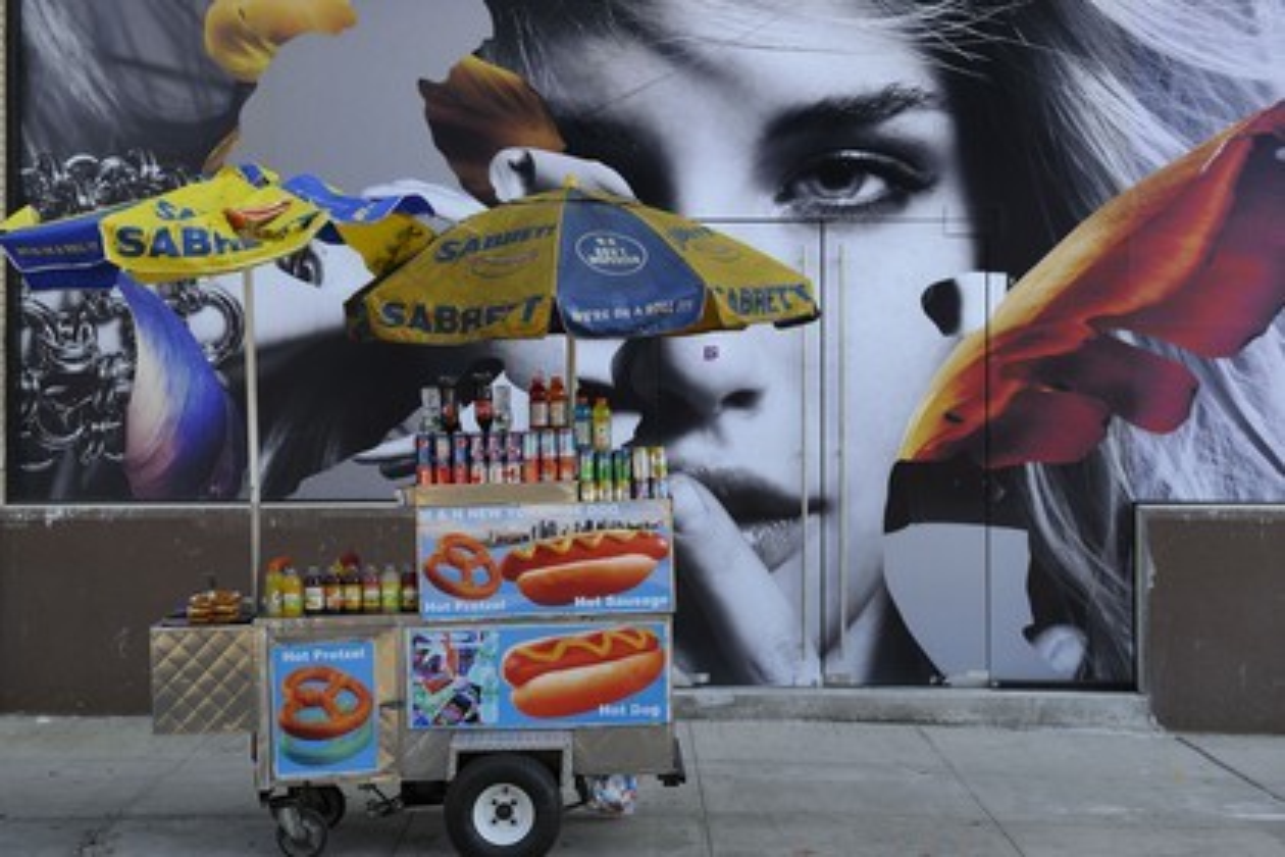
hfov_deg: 33.4
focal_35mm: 60
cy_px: 428
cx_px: 642
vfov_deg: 22.6
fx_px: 2141
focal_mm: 60
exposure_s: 1/200
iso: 200
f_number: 5.6
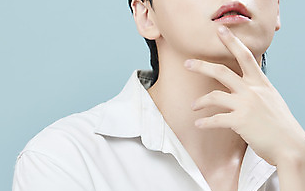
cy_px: 21
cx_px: 138
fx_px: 3160
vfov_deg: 3.5
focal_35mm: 380
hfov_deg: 5.5
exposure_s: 1/125
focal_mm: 190
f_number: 5.6
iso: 50
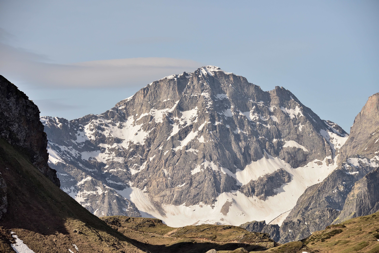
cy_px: 126
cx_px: 190
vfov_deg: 6.9
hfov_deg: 10.3
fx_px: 2106
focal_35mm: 200
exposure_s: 1/4000
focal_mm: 200
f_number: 8
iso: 1000
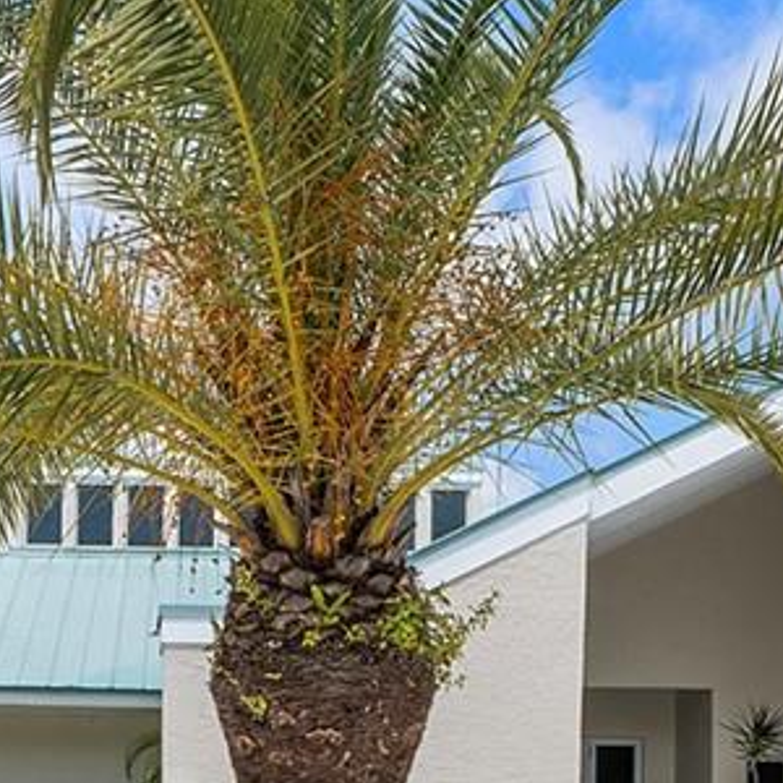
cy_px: 843
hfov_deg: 25.2
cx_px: 240
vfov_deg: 23.9
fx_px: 1740
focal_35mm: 68
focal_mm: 10
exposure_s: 1/320
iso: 100
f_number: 11
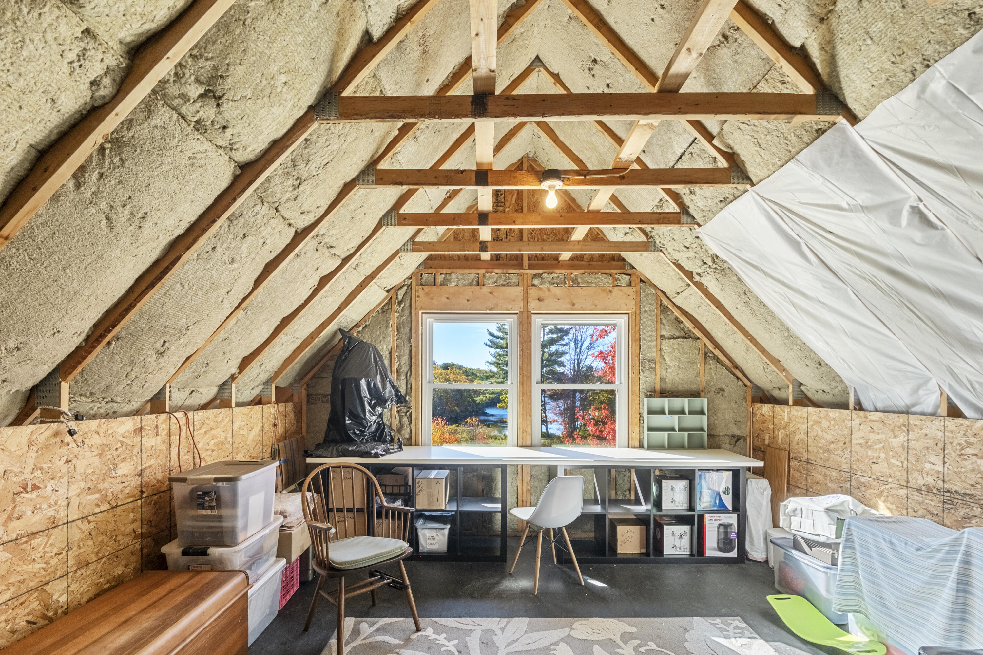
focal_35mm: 15
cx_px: 492
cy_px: 328
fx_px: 410
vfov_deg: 77.3
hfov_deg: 100.4
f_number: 8
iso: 500
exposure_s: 1/20
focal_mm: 10.3
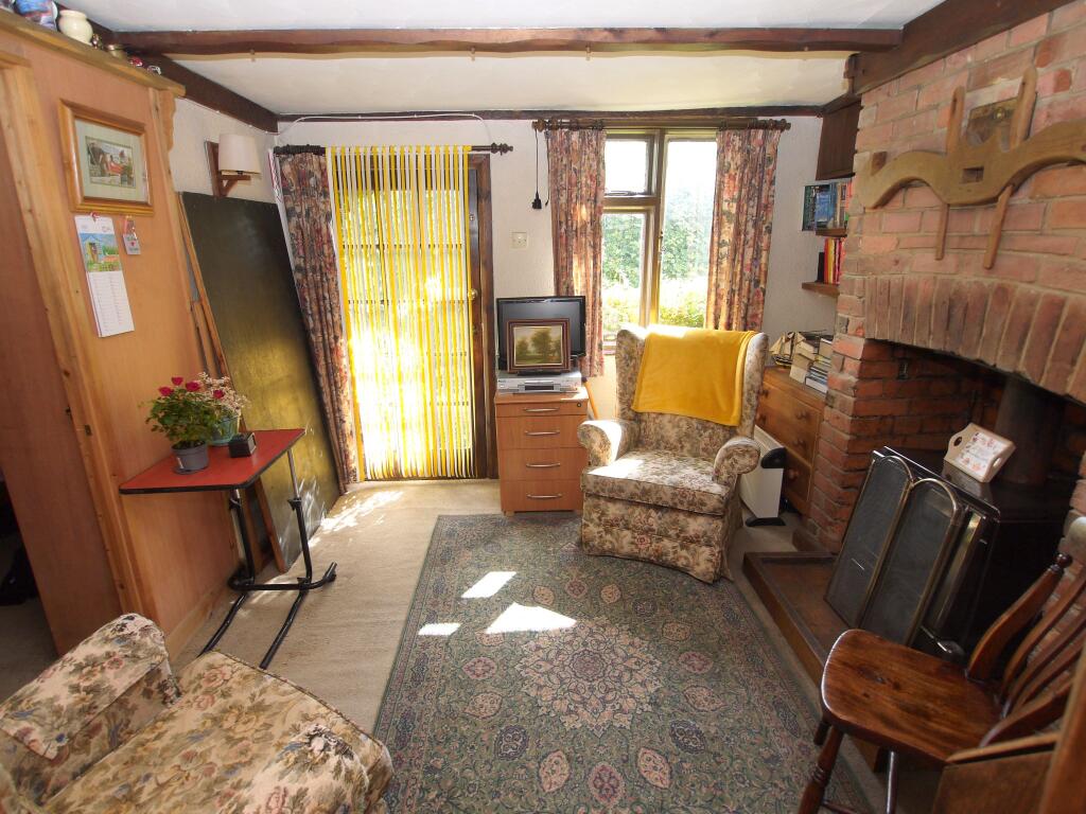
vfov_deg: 71.6
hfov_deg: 87.8
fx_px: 565
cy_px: 407
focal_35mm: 18
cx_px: 543
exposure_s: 1/60
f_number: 4
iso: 100
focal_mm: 9
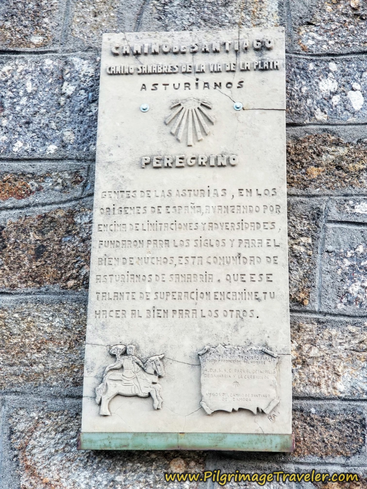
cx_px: 184
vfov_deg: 36.8
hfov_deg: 28.0
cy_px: 244
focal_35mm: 52
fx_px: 735
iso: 80
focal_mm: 6
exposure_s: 1/30
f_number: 2.4
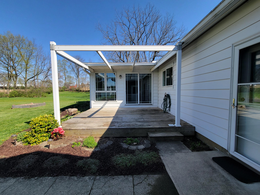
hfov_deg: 106.2
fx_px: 98
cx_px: 130
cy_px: 98
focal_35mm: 13
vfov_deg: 89.9
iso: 50
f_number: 2.2
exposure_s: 1/866
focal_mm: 2.2
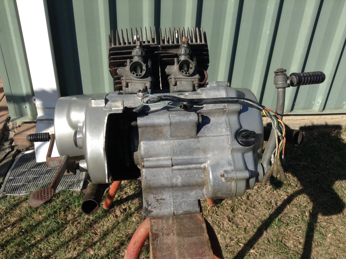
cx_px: 173
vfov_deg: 42.8
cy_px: 130
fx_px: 329
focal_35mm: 33
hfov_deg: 55.4
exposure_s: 1/999
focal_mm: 3.3
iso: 25
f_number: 2.4
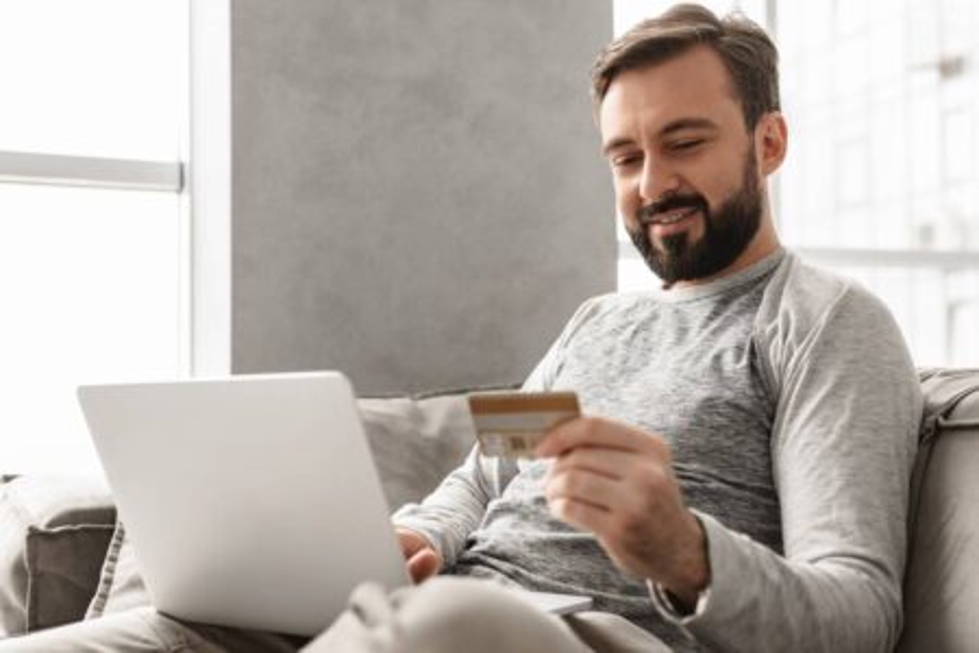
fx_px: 1305
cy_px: 326
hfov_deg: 41.1
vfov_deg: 28.1
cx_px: 490
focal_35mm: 48
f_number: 3.2
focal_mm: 48
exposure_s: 1/160
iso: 500
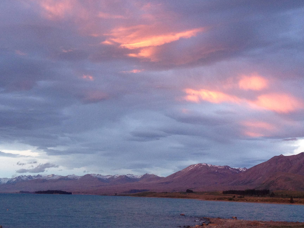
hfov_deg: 29.4
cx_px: 129
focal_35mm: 66
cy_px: 104
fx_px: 580
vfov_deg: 22.2
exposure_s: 1/20
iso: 80
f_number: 2.4
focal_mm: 4.28
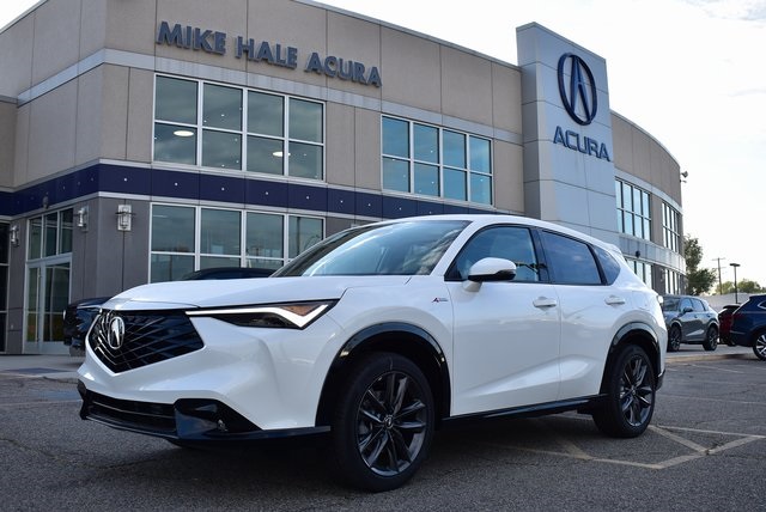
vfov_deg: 35.6
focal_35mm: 38
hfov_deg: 51.2
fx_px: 799
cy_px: 256
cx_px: 383
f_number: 6.3
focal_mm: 25
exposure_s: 1/160
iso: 100
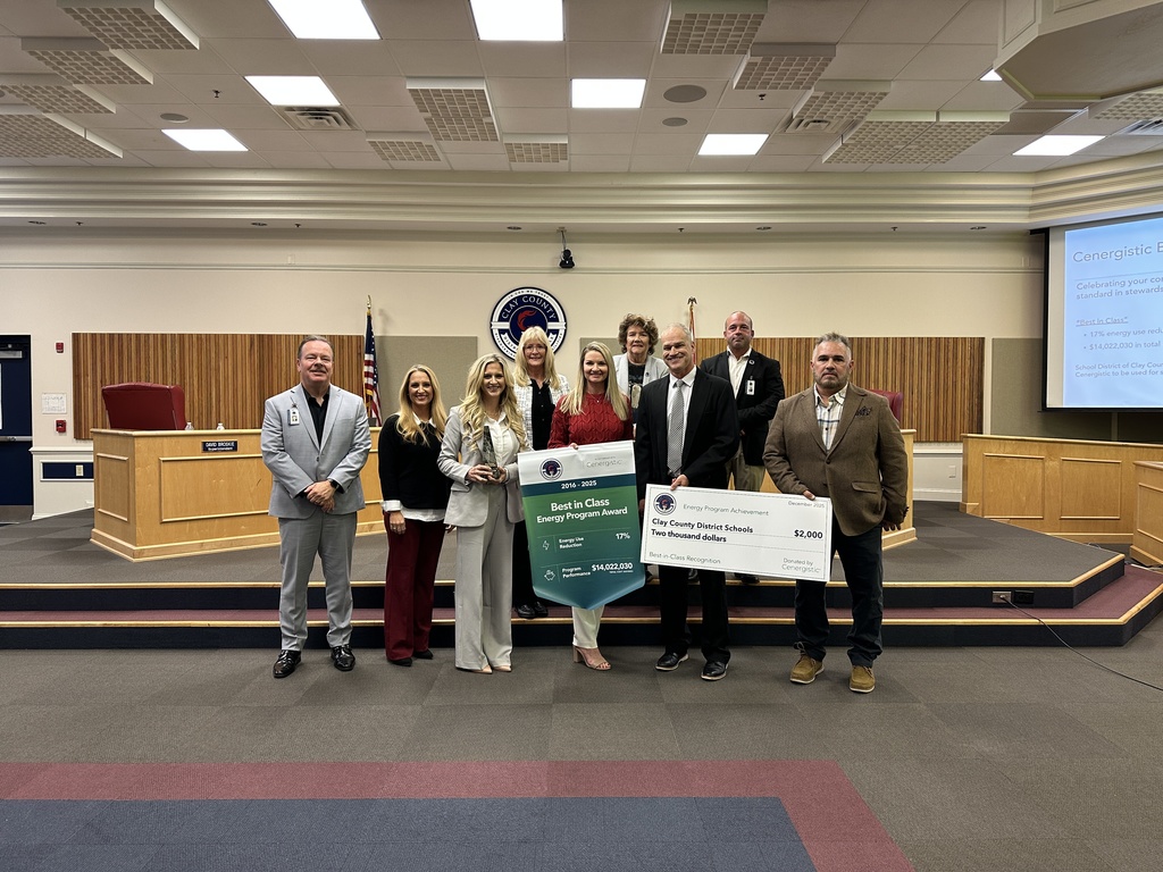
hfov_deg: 71.6
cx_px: 582
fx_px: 806
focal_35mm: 24
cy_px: 436
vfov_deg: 56.8
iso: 160
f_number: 1.78
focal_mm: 6.86
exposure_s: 1/60
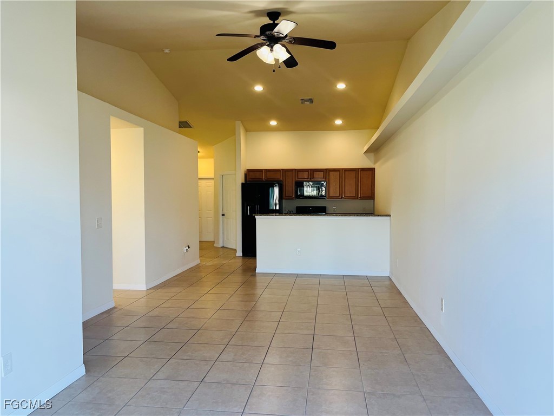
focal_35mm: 26
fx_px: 416
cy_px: 208
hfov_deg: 67.3
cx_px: 277
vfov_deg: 53.1
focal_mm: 5.1
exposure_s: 1/120
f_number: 1.6
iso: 80
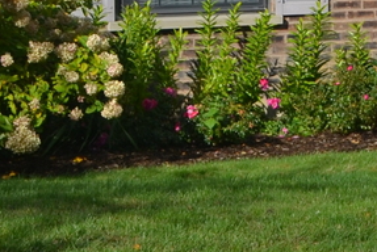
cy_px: -231
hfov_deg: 10.0
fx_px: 1950
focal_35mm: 186
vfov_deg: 7.2
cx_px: 833
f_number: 8
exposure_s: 1/250
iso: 100
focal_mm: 22
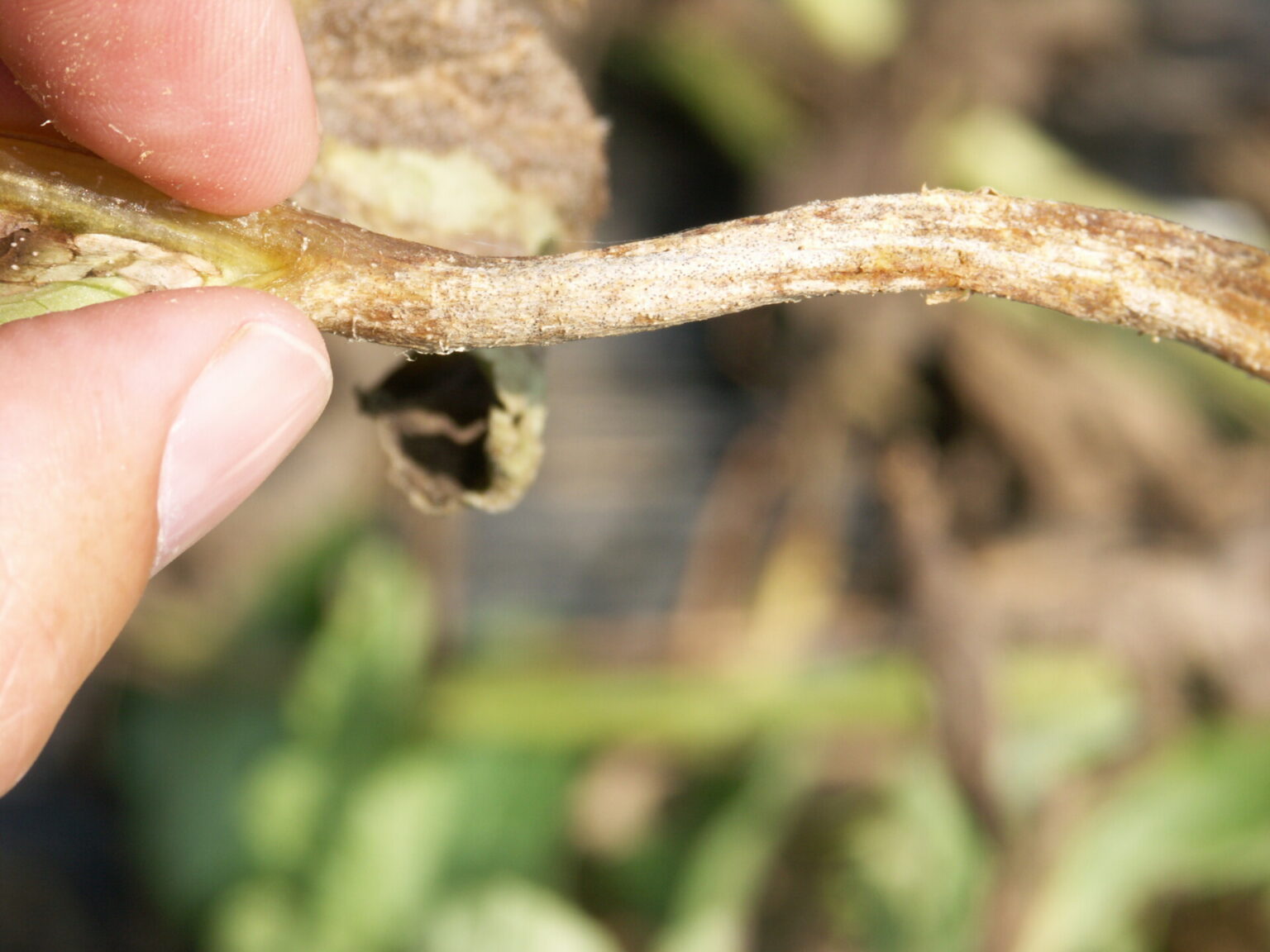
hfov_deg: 9.9
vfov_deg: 7.4
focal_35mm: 200
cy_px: 476
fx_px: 7338
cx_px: 635
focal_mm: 50.8
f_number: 7.1
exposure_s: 1/200
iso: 64
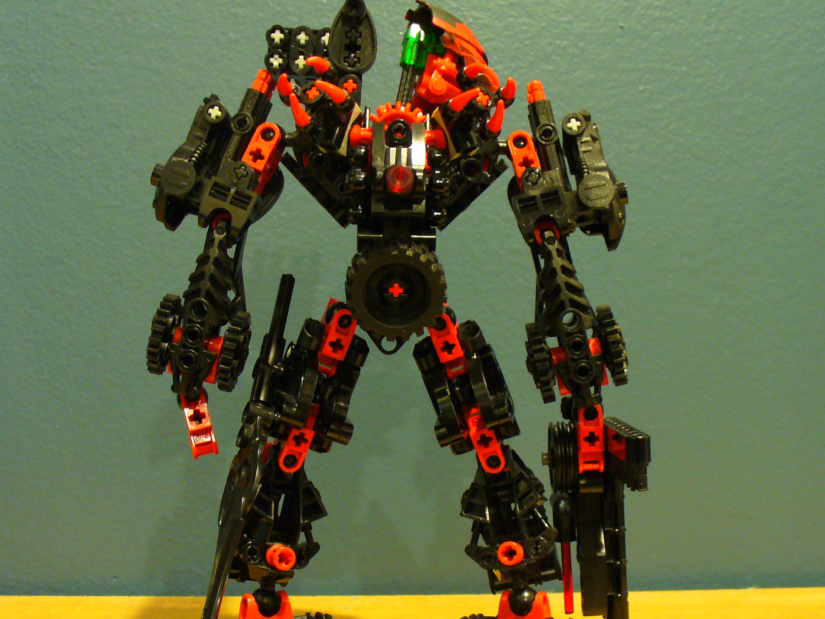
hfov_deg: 38.2
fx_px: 1192
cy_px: 342
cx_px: 388
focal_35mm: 50
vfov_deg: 29.1
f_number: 2.9
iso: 200
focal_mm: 7
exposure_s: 1/2
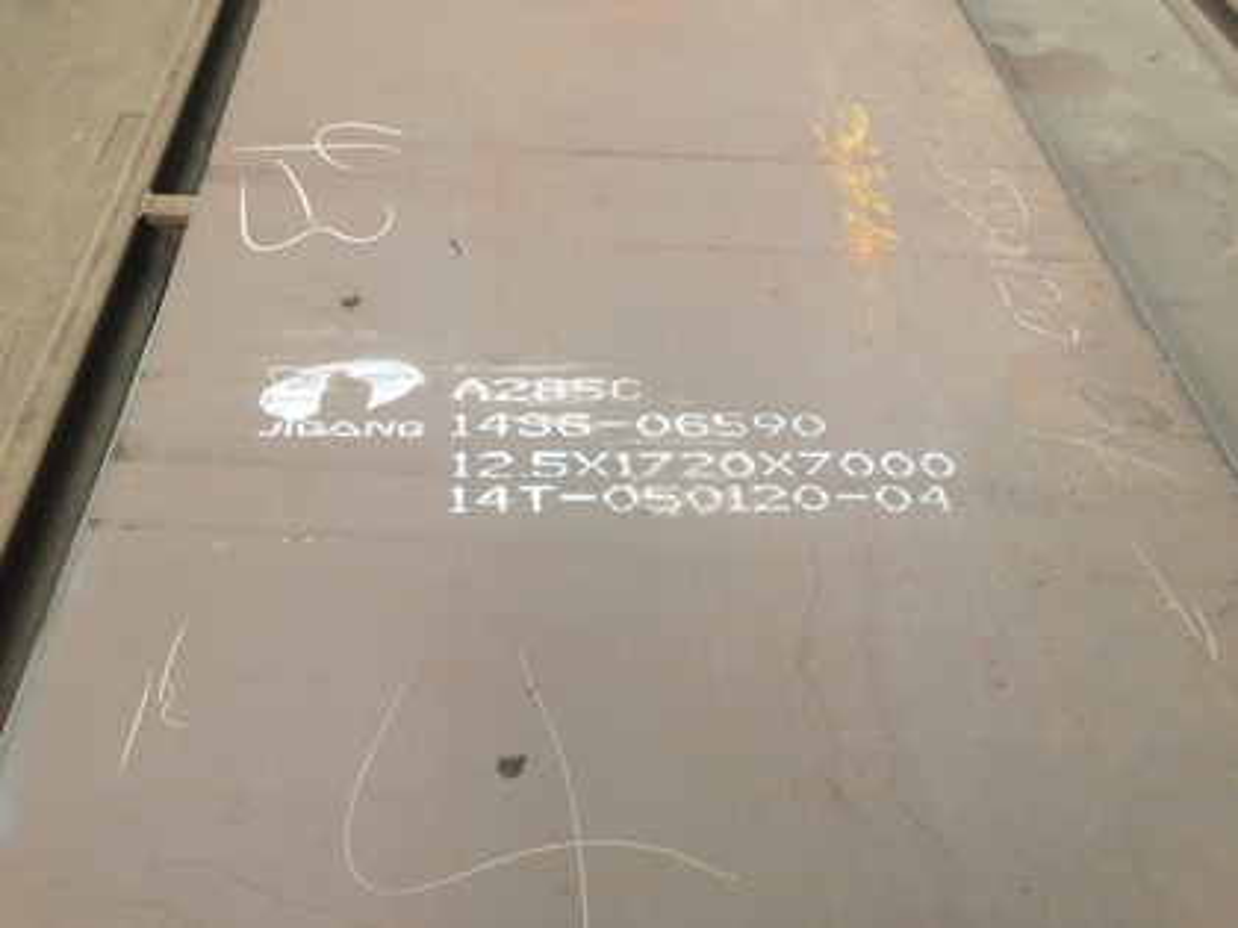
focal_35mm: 33
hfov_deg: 55.4
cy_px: 464
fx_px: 1180
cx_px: 619
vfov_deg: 42.9
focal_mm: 4.12
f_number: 2.4
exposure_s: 1/20
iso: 125
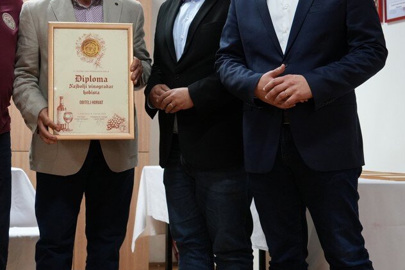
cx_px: 154
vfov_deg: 19.9
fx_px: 765
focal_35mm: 68
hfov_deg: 29.5
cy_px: 76
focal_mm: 42
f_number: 4.5
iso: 4000
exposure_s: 1/50
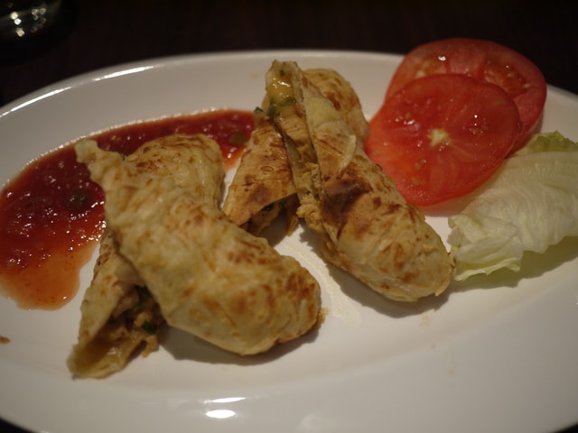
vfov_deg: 36.0
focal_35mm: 40
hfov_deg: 46.8
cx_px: 289
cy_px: 216
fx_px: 668
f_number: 1.7
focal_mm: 20
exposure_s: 1/60
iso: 200
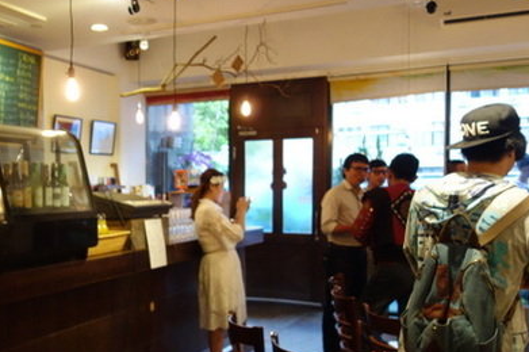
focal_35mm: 43
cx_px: 145
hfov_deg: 44.2
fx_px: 631
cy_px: 218
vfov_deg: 31.0
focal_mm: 10.4
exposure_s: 1/50
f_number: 1.8
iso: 800
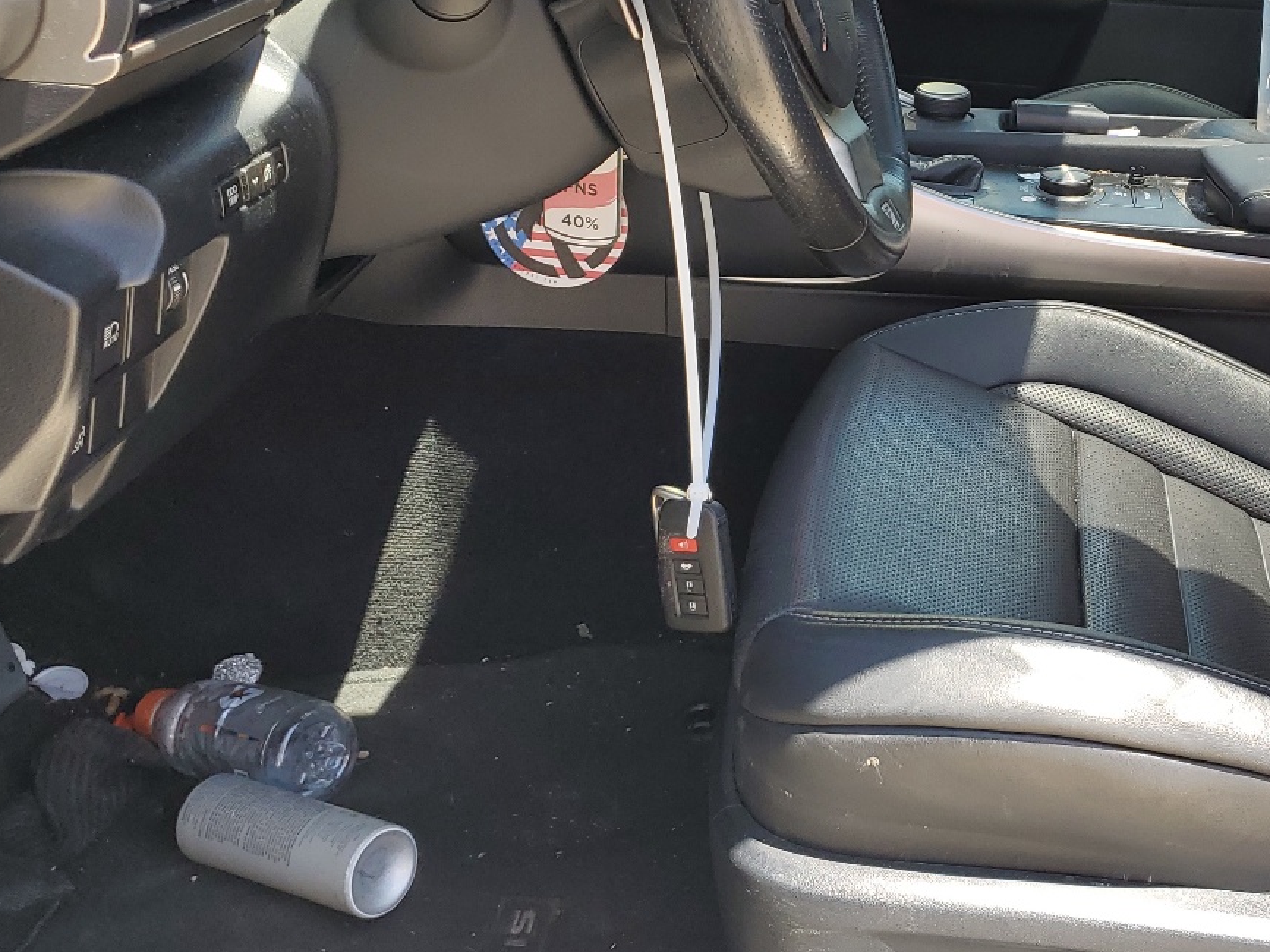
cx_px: 1071
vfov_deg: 30.1
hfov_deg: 37.8
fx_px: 1761
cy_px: 360
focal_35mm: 48
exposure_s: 1/417
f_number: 1.5
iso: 50
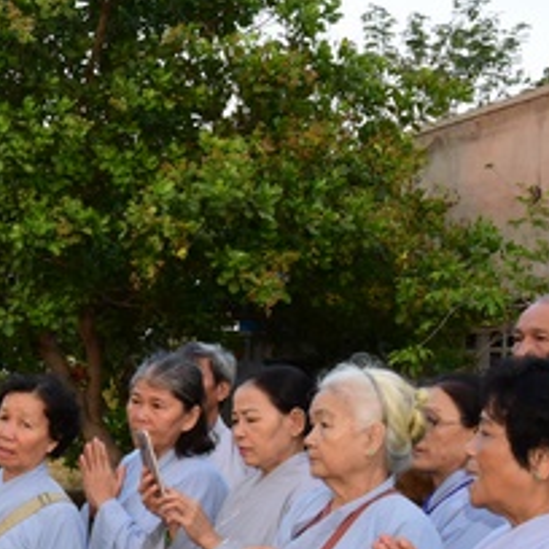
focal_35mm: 84
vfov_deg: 20.5
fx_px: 1507
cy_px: 420
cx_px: -178
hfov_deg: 19.0
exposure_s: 1/30
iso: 1600
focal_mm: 31
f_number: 20
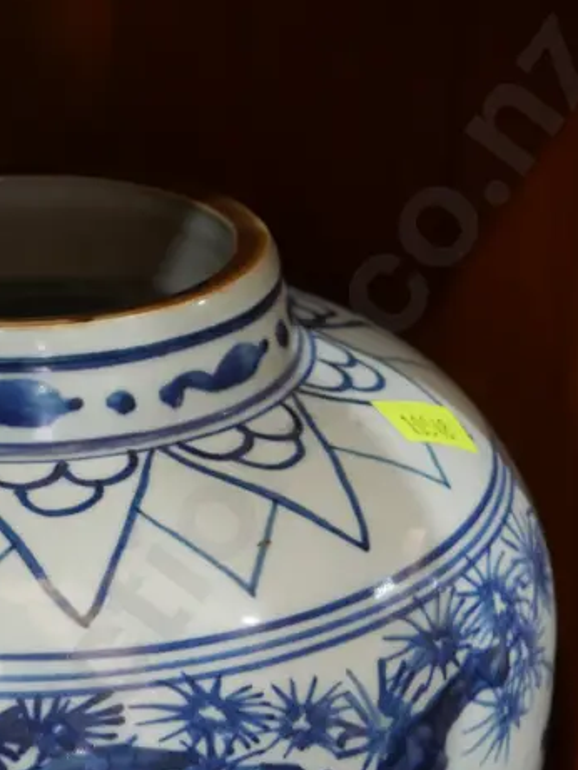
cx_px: 66
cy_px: 720
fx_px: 2470
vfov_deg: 17.4
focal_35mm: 111
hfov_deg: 13.2
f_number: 5.3
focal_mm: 25
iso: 500
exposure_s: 1/60
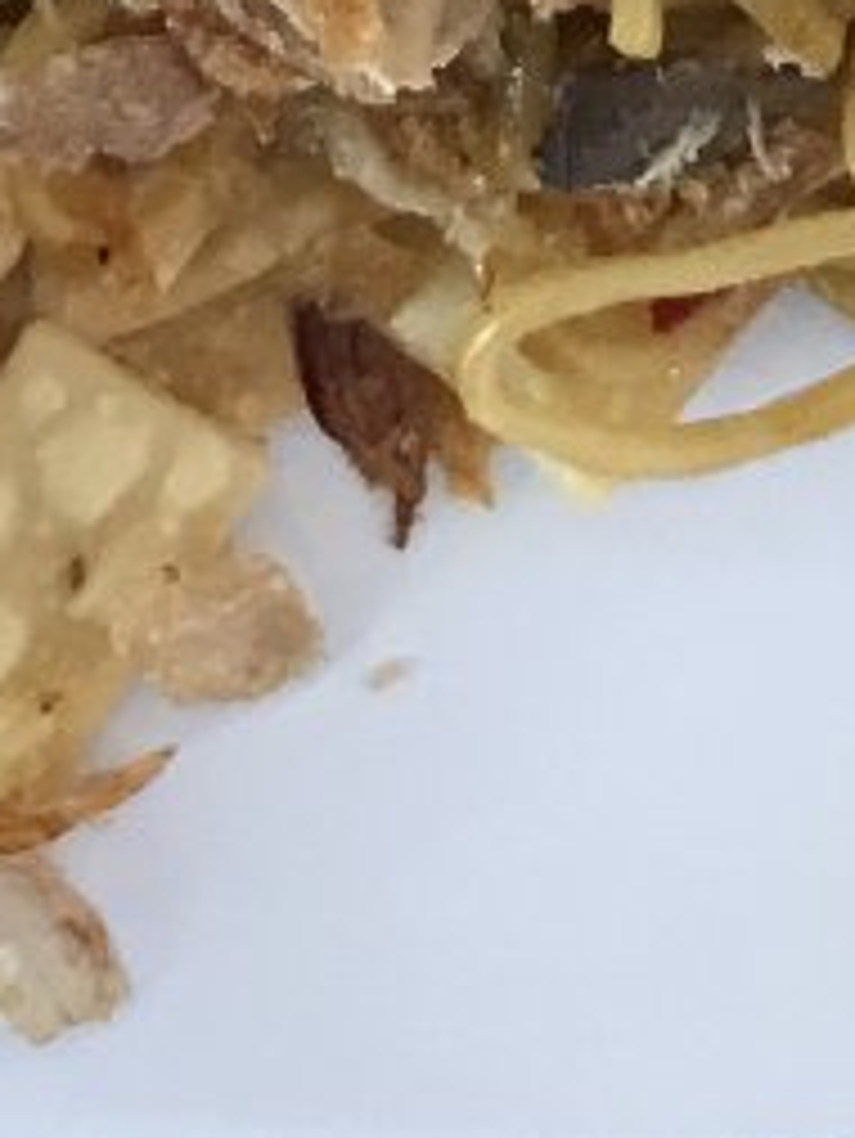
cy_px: -2218
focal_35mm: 177
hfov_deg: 8.4
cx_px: 144
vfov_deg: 9.1
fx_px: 5824
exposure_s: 1/33
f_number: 1.8
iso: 40
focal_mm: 3.99
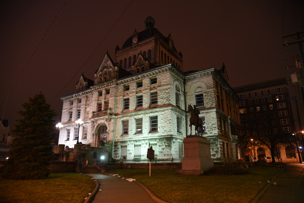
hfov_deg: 73.7
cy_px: 102
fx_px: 203
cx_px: 152
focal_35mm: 24
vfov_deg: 53.2
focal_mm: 24
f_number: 4
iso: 1600
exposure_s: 1/13
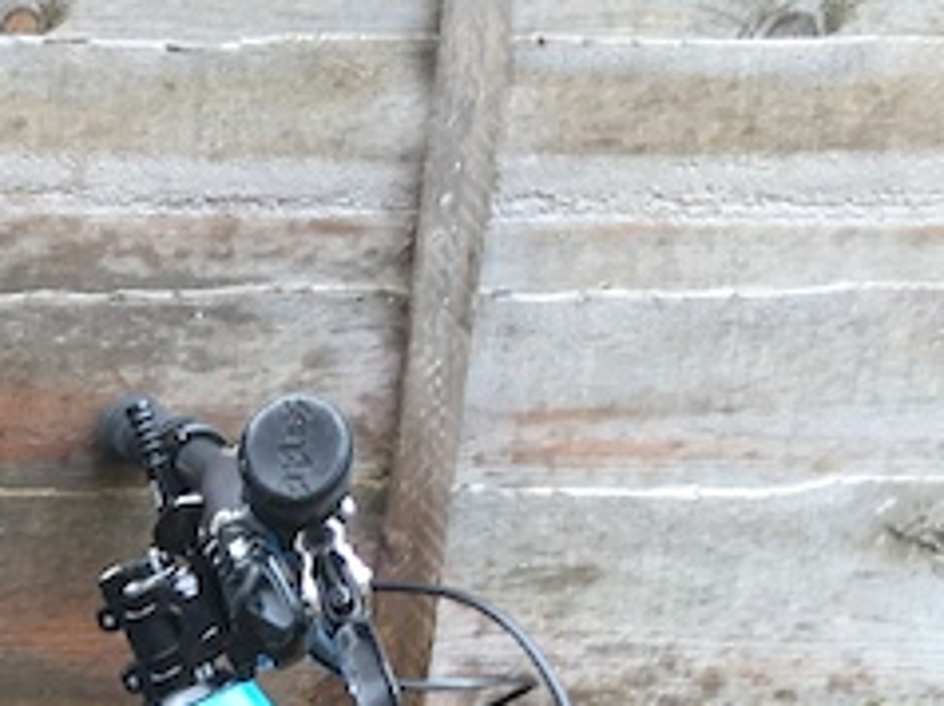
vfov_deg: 10.6
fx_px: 3405
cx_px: -377
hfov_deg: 14.9
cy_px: 1503
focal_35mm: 125
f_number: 2.2
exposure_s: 1/50
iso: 32
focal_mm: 4.15
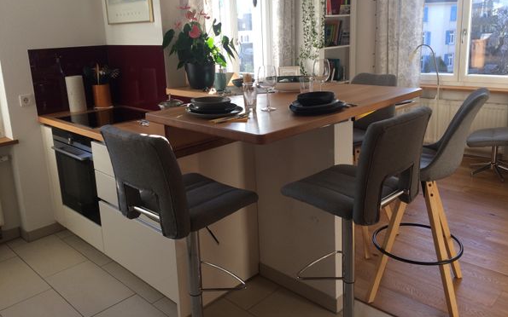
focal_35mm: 31
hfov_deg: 61.2
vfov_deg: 40.4
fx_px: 429
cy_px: 128
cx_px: 255
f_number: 2.2
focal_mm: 4.15
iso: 32
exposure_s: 1/129
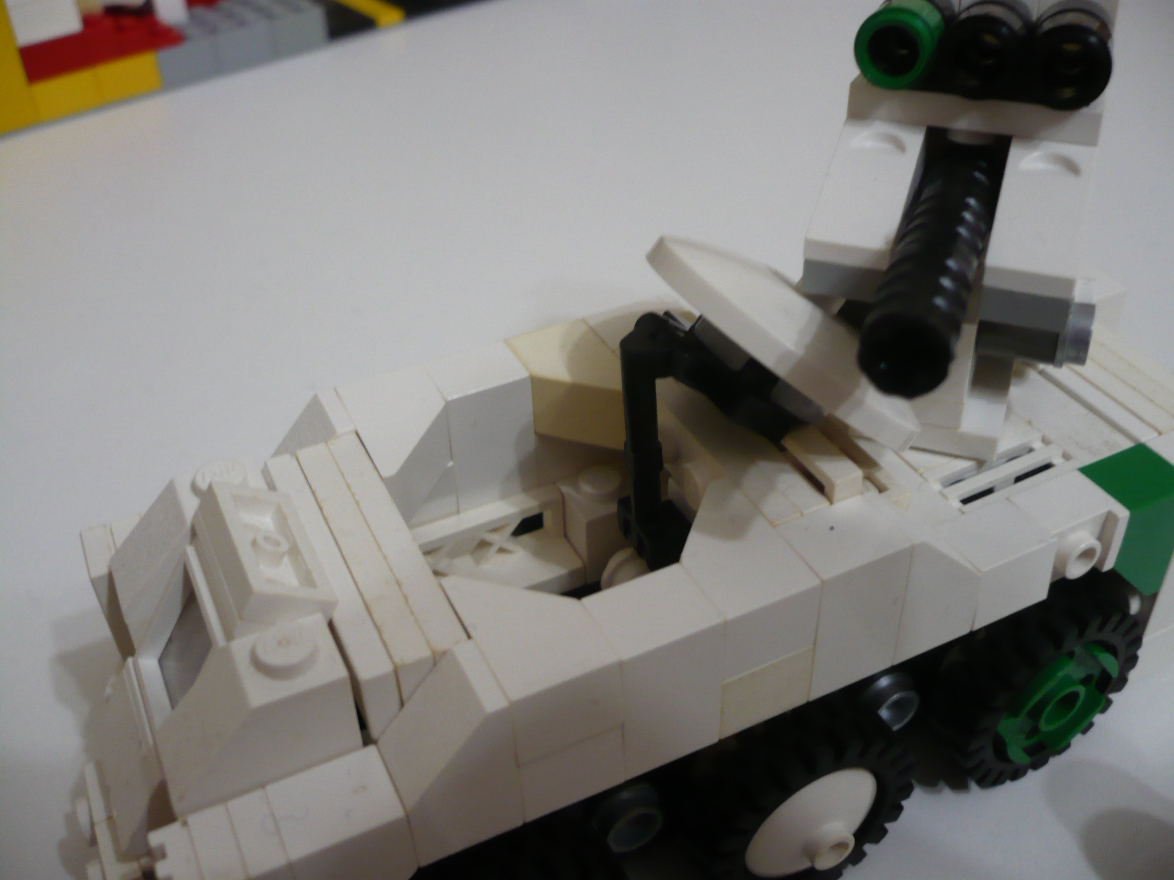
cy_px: 440
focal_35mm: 35
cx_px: 587
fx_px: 1187
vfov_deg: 40.7
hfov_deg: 52.6
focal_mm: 5.8
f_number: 2.8
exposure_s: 1/15
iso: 200
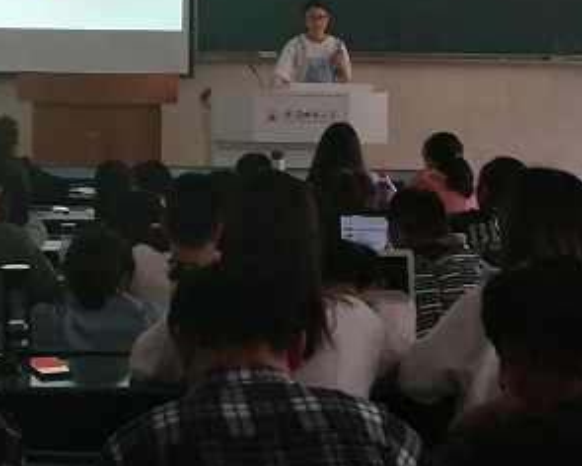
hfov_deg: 18.3
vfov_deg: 14.5
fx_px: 1774
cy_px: -67
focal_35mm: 103
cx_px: 45
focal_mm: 3.84
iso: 200
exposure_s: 1/33.3
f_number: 2.2
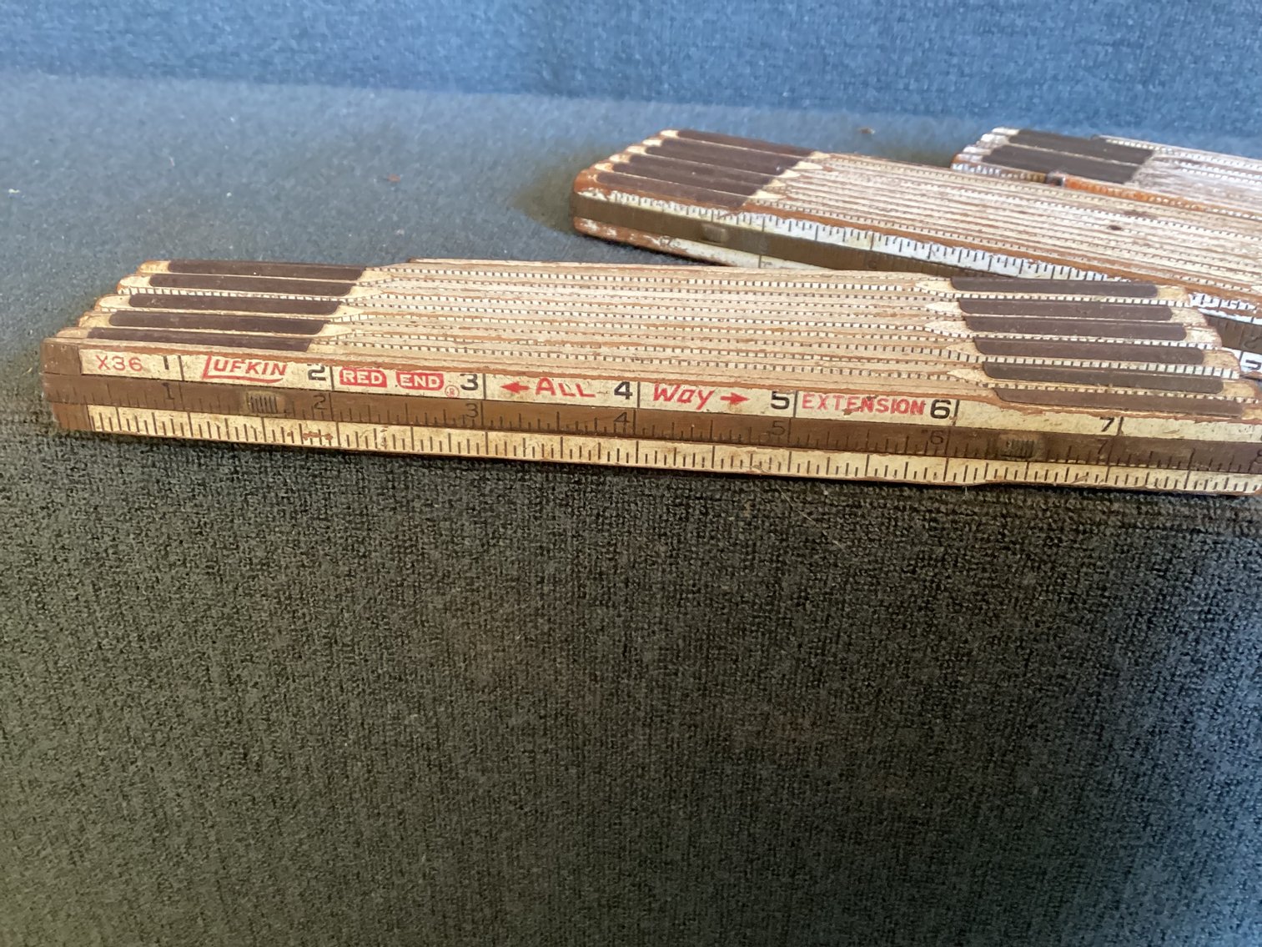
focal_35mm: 31
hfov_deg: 58.3
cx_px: 631
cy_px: 474
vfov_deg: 45.4
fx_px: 1130
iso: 250
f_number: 2.4
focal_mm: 3.3
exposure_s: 1/33
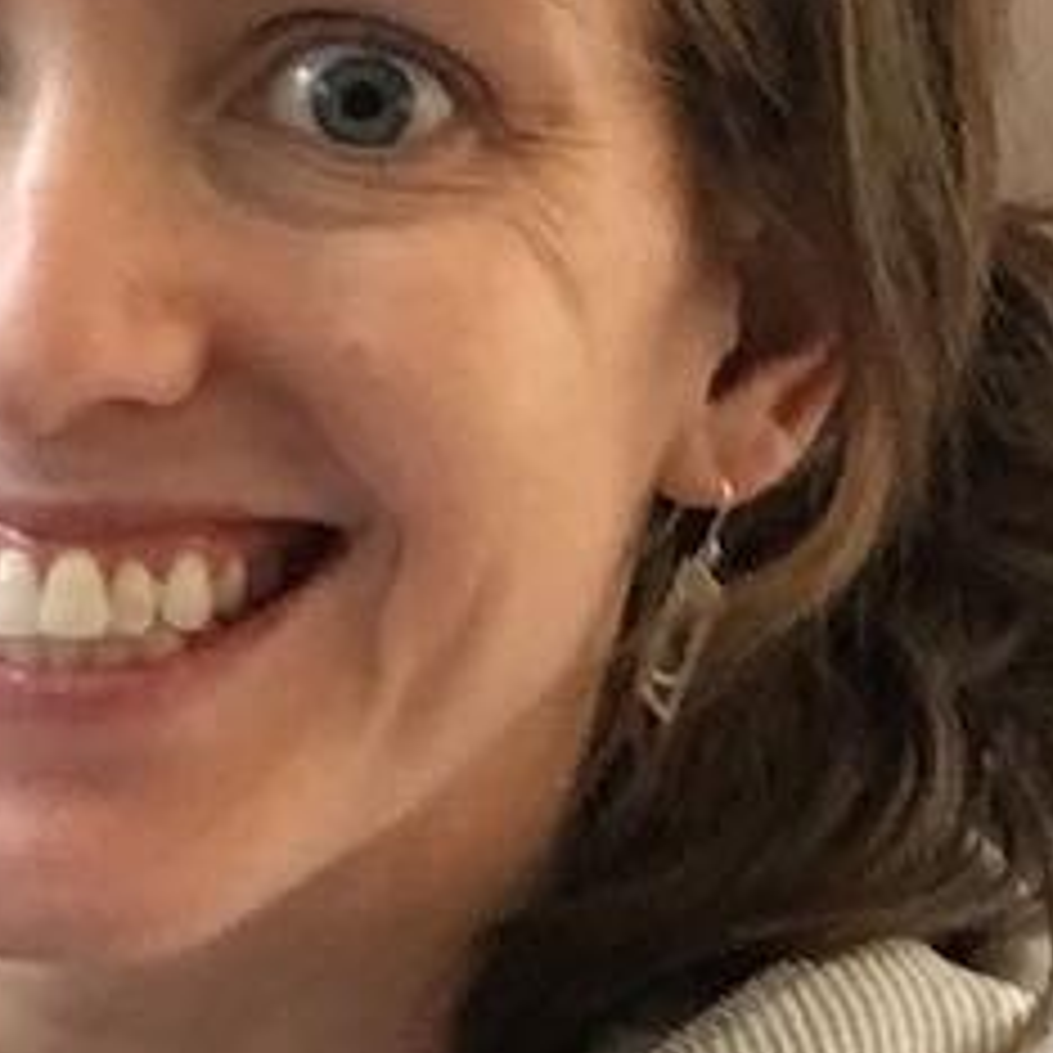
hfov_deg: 15.4
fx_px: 3648
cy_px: 358
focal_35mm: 106
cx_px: -414
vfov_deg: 16.4
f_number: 2.2
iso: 320
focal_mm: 2.65
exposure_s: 1/30
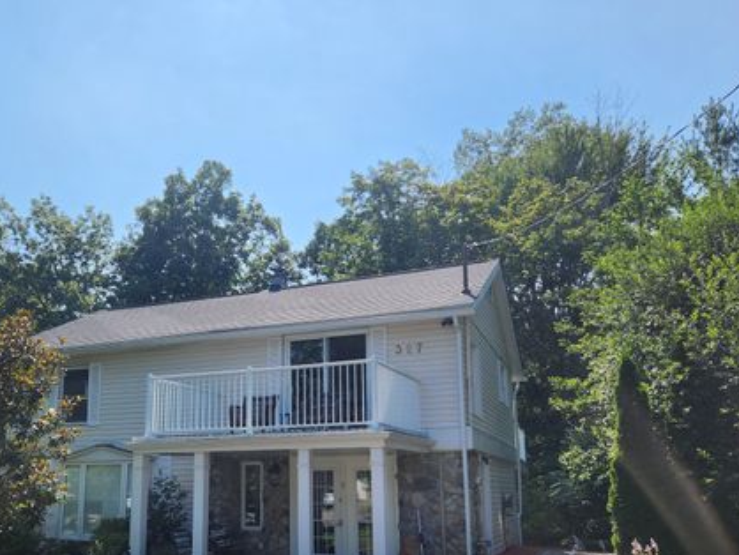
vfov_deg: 42.4
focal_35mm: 33
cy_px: 368
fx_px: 705
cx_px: 258
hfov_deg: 54.4
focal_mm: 5.4
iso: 20
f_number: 1.8
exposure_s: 1/1844
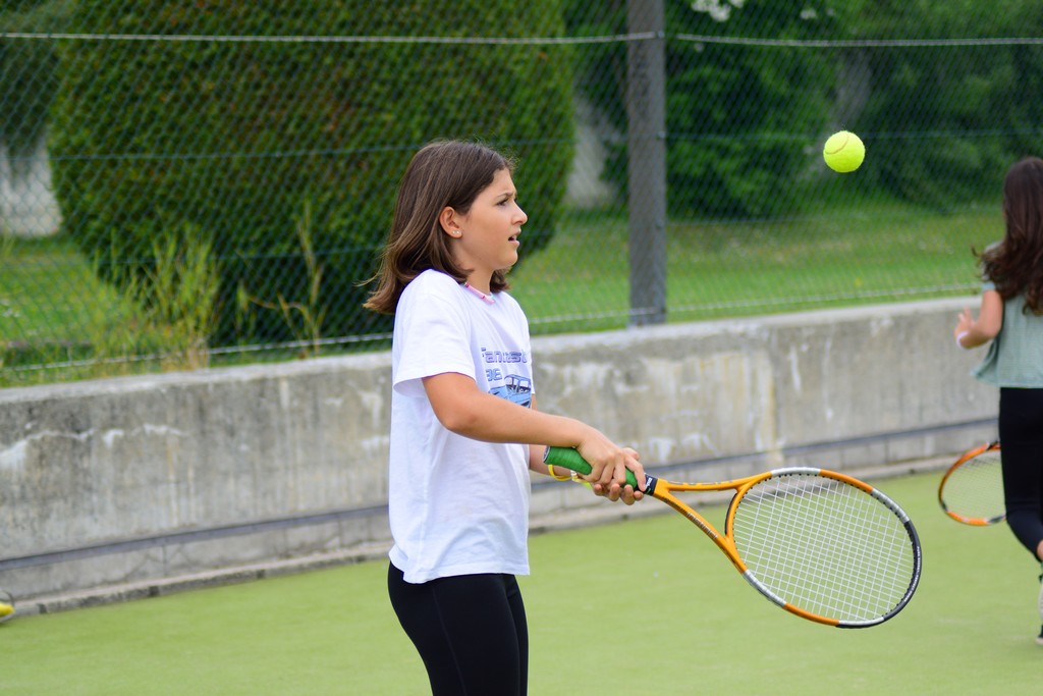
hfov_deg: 16.1
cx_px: 522
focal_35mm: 128
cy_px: 348
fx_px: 3694
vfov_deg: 10.8
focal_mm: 85
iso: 320
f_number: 4
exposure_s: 1/1250
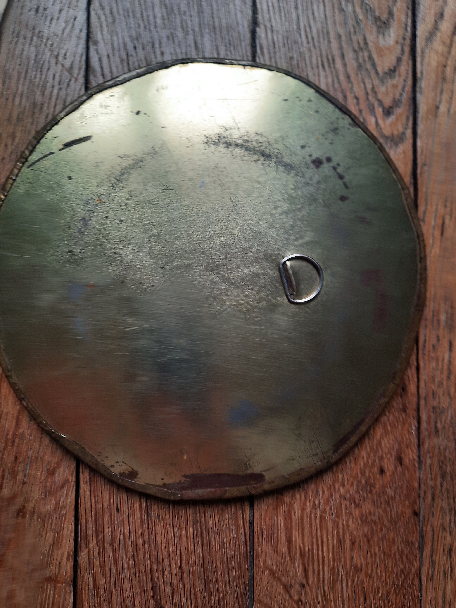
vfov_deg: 69.4
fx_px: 439
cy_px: 304
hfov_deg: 54.9
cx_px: 228
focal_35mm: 25
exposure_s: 1/50
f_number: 2
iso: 50
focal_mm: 4.6
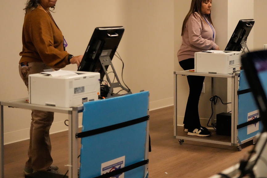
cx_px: 143
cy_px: 73
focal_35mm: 83
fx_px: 616
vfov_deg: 16.4
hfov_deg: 24.5
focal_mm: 70
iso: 12800
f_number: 2.8
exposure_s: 1/1600
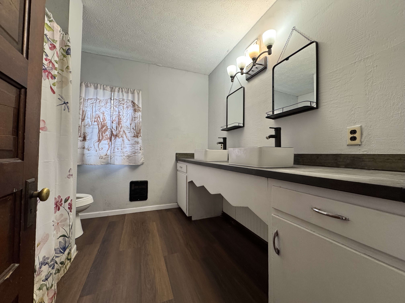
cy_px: 152
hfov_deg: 102.1
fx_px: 164
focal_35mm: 14
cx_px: 202
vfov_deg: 85.7
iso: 320
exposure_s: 1/120
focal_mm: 2.22
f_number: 2.2
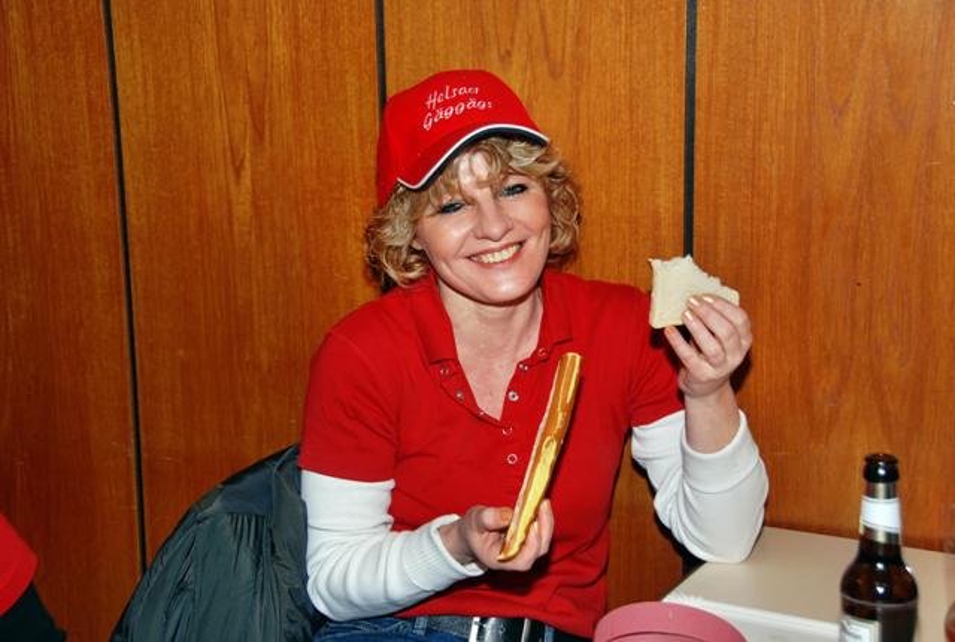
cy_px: 321
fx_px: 1595
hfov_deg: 33.3
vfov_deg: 22.7
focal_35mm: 60
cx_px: 478
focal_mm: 40
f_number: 5
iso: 200
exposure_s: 1/60
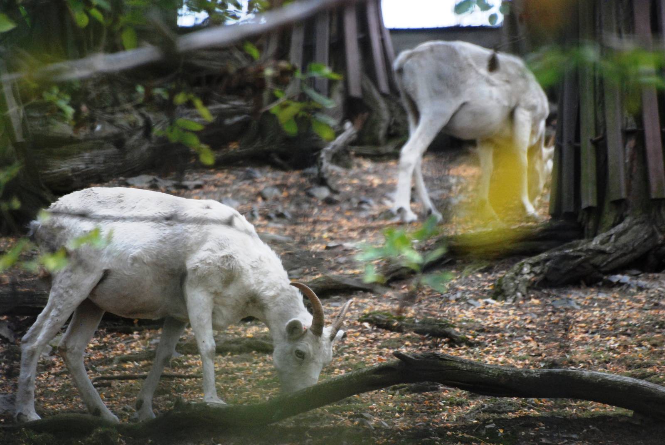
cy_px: 222
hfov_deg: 4.6
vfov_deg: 3.1
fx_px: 8322
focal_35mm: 450
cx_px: 332
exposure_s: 1/160
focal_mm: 300
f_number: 5.6
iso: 1000
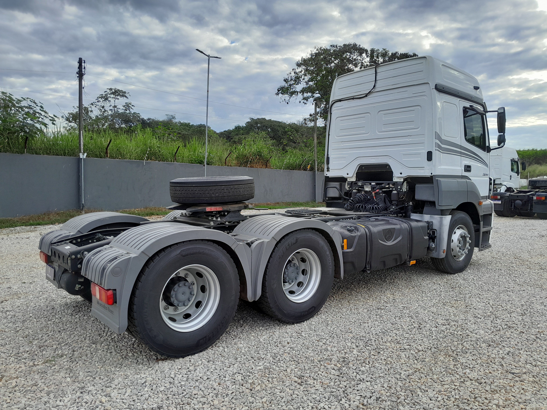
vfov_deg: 53.1
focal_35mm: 26
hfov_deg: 67.3
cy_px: 205
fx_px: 411
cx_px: 274
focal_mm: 3.98
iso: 40
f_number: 1.8
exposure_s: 1/149
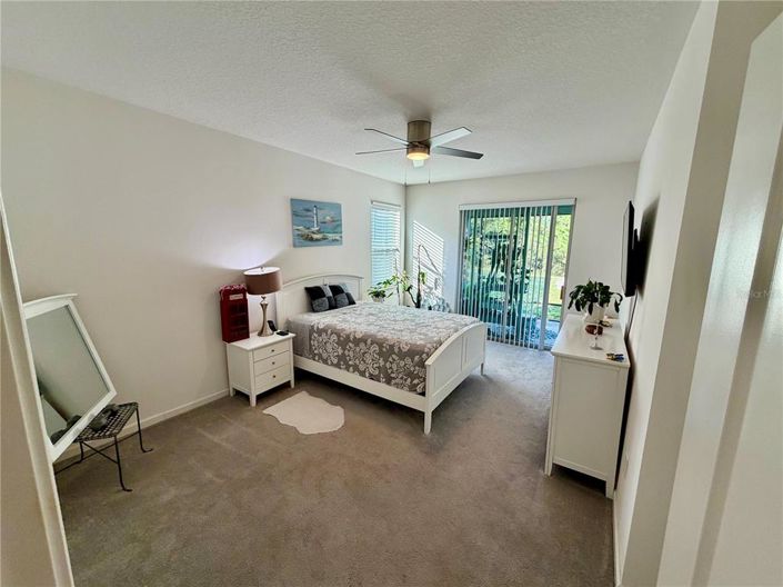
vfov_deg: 85.6
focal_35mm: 14
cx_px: 392
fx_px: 317
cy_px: 294
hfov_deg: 102.1
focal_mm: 2.22
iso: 125
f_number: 2.2
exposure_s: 1/120
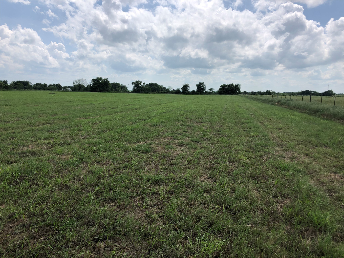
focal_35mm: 28
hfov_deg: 63.4
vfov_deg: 49.7
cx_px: 172
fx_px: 278
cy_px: 129
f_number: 1.8
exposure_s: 1/3040
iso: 20
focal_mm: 4
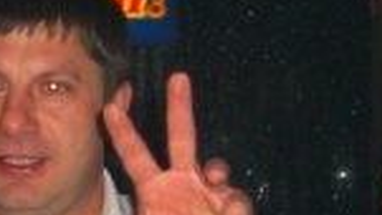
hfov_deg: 13.0
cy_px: 309
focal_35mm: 164
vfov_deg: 7.3
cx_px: 58
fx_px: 1661
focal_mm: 7.9
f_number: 2.8
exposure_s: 1/60
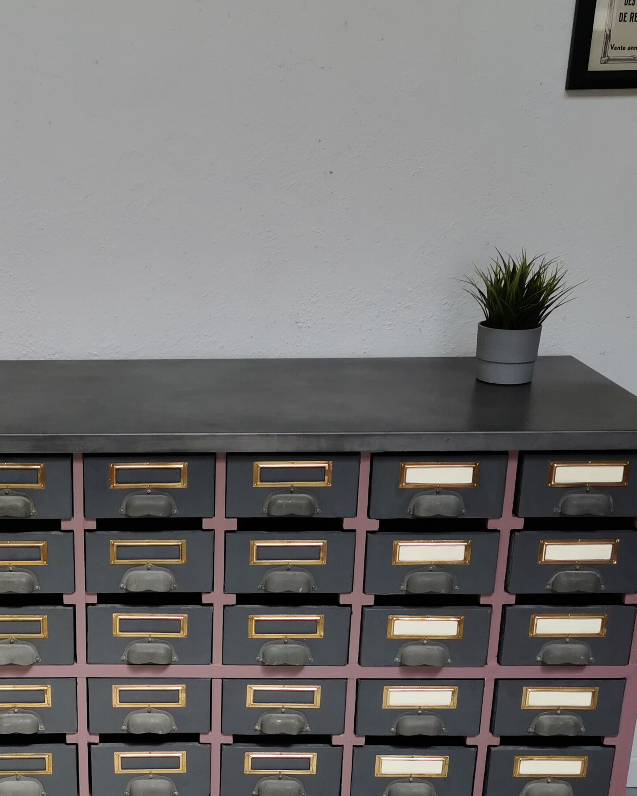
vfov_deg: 34.9
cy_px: 548
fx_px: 1249
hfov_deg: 27.8
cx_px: 100
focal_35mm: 53
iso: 50
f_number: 1.8
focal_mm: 5.58
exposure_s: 1/573
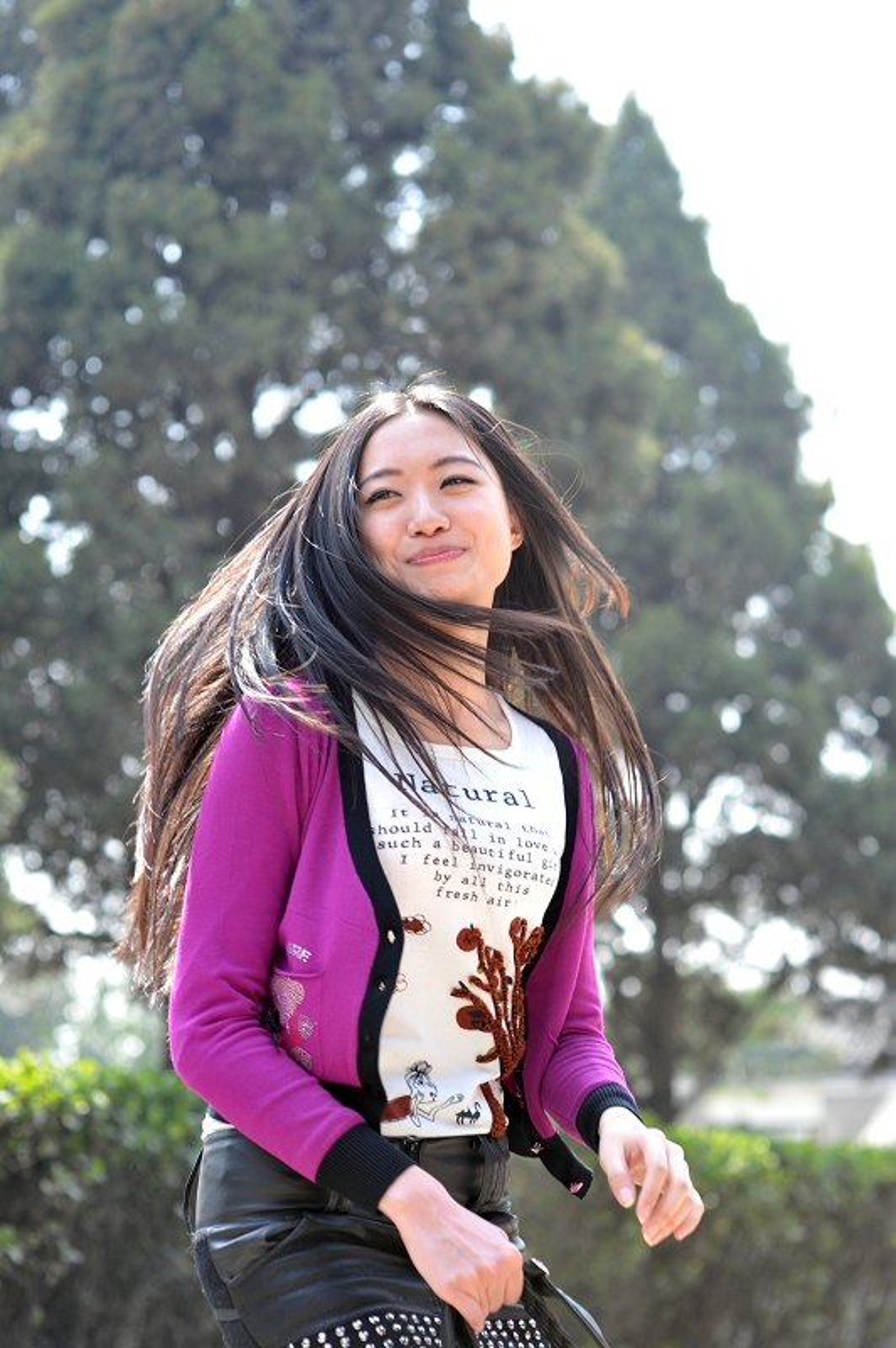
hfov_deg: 16.0
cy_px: 674
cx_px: 448
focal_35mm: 85
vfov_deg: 23.9
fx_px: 3179
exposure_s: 1/800
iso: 800
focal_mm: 85
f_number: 4
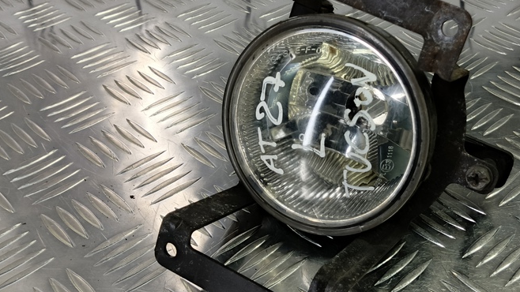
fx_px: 538
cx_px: 349
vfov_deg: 30.4
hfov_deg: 50.6
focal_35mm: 39
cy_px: 159
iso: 93
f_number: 1.6
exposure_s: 1/33.3
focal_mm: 4.11
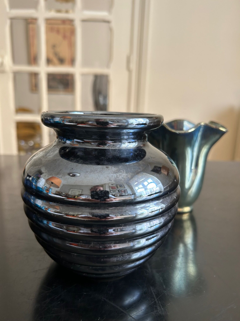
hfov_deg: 53.1
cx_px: 120
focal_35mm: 26
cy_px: 160
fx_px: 240
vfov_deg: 67.3
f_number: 1.5
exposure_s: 1/121
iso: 100
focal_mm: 5.7
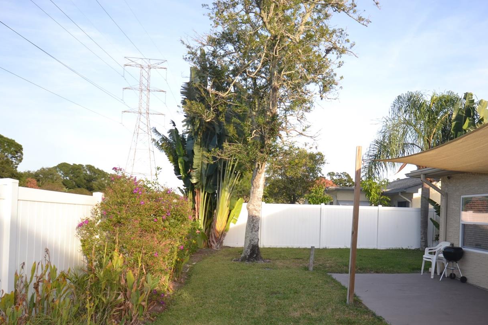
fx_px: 402
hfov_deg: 61.8
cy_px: 208
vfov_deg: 43.6
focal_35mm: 30
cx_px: 299
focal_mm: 15
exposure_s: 1/160
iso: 100
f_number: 4
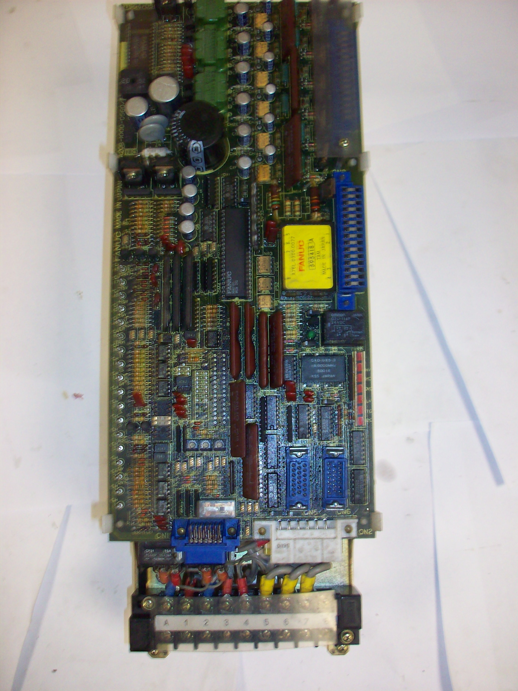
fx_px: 678
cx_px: 259
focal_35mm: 34
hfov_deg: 41.8
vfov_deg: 54.0
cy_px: 346
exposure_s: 1/60
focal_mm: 5.7
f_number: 2.8
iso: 160
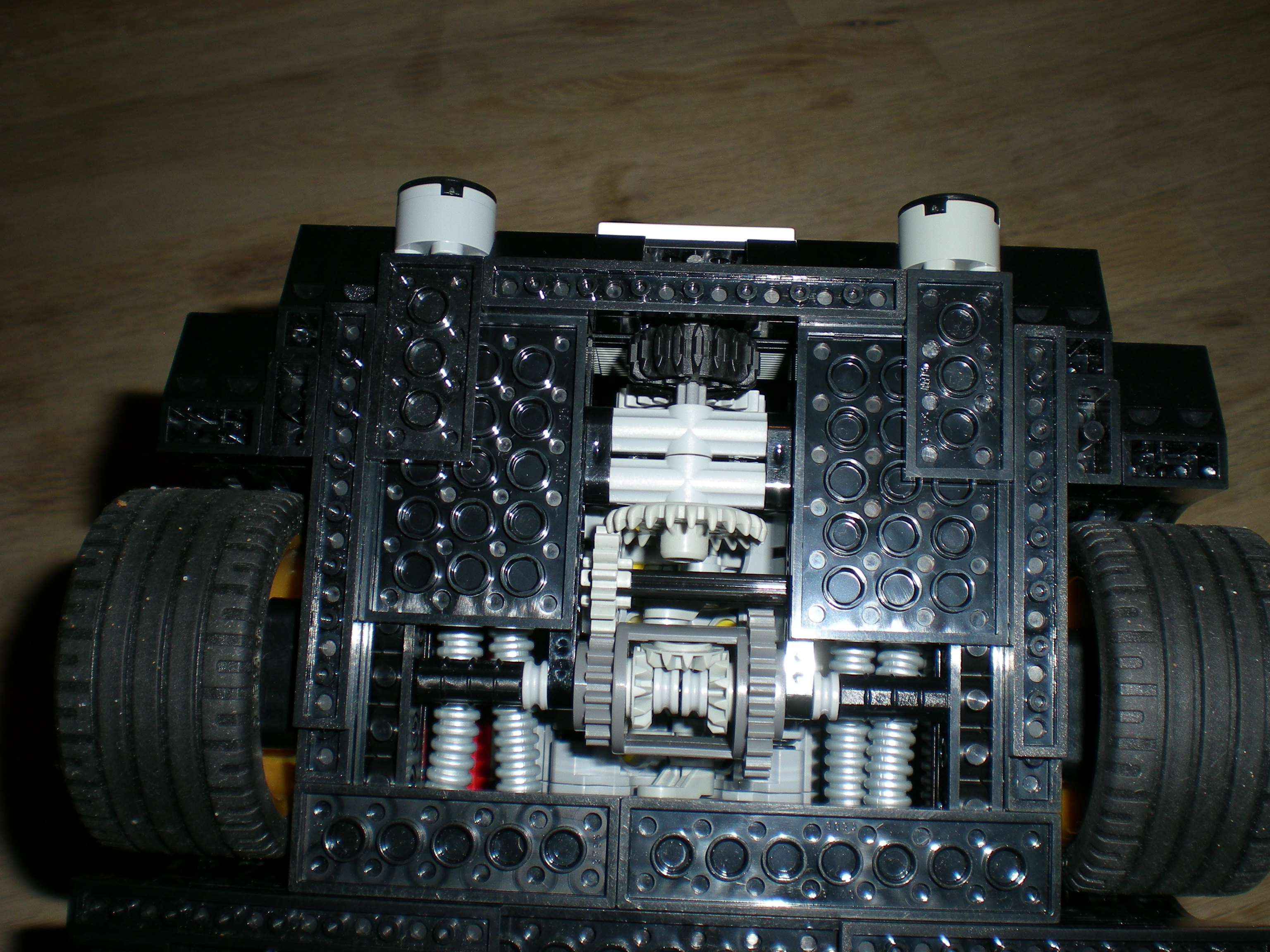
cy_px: 476
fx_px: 1394
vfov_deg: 37.7
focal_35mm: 38
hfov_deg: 49.0
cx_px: 635
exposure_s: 1/60
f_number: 4.6
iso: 50
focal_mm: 6.3
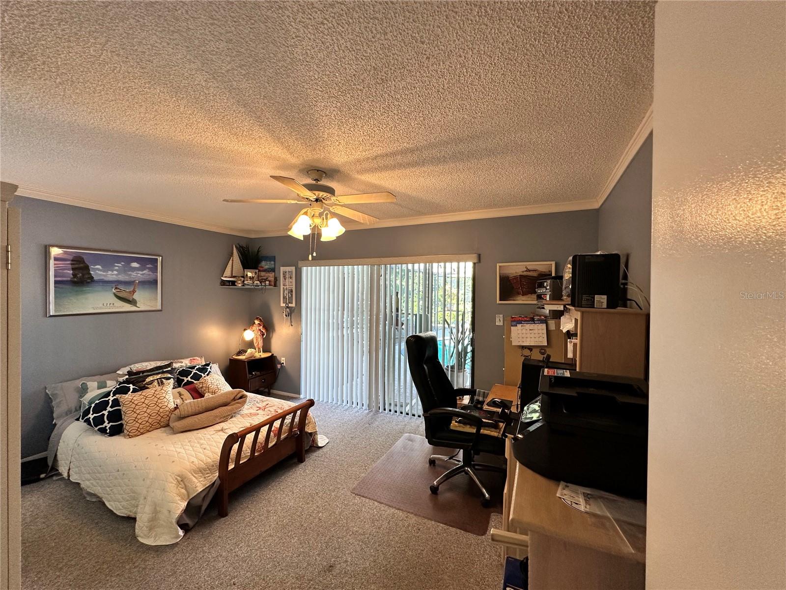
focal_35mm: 14
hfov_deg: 102.1
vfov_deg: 85.7
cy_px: 295
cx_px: 393
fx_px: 318
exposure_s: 1/60
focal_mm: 2.22
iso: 200
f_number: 2.2
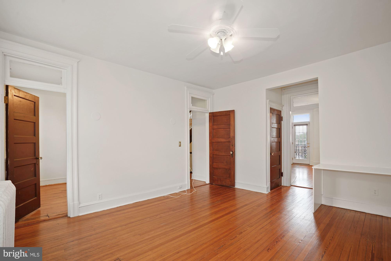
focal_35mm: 16
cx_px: 196
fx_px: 174
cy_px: 130
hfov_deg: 96.7
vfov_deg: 73.7
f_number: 8
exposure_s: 1.3
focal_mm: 16
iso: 200
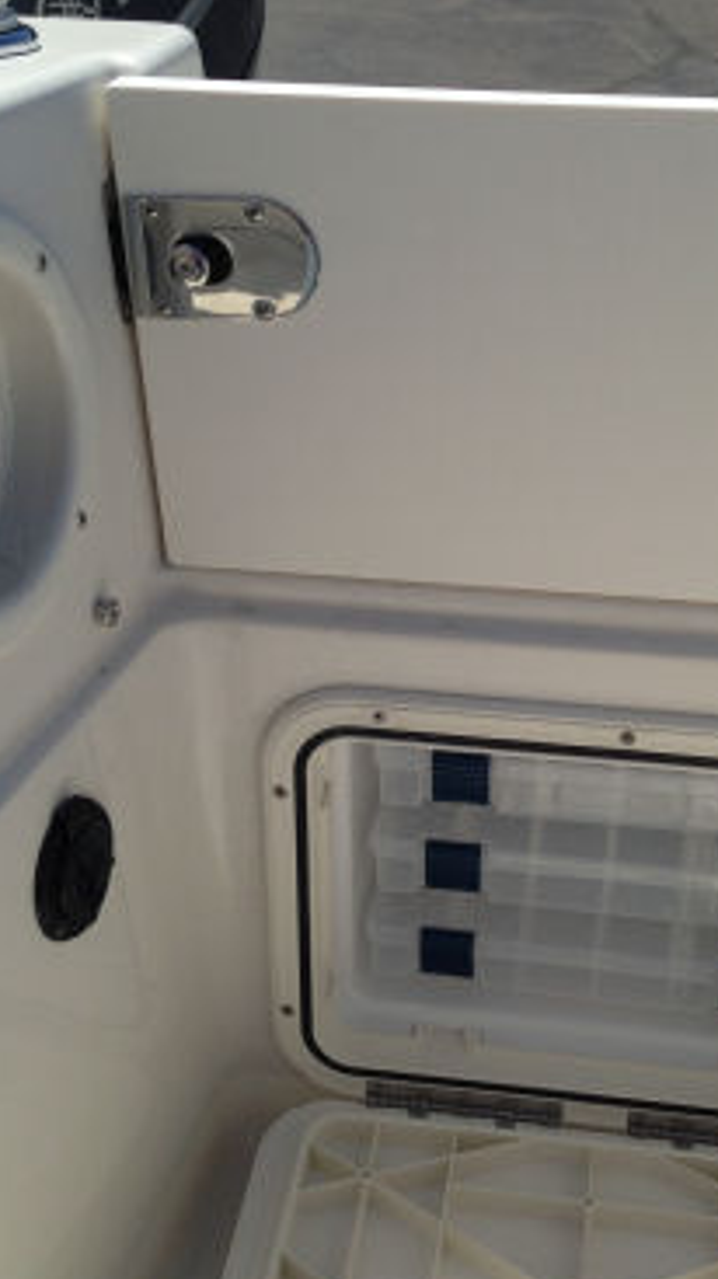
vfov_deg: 42.1
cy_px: 646
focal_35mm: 49
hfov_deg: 24.3
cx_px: 471
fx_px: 1661
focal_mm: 4.12
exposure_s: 1/2584
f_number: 2.4
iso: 50
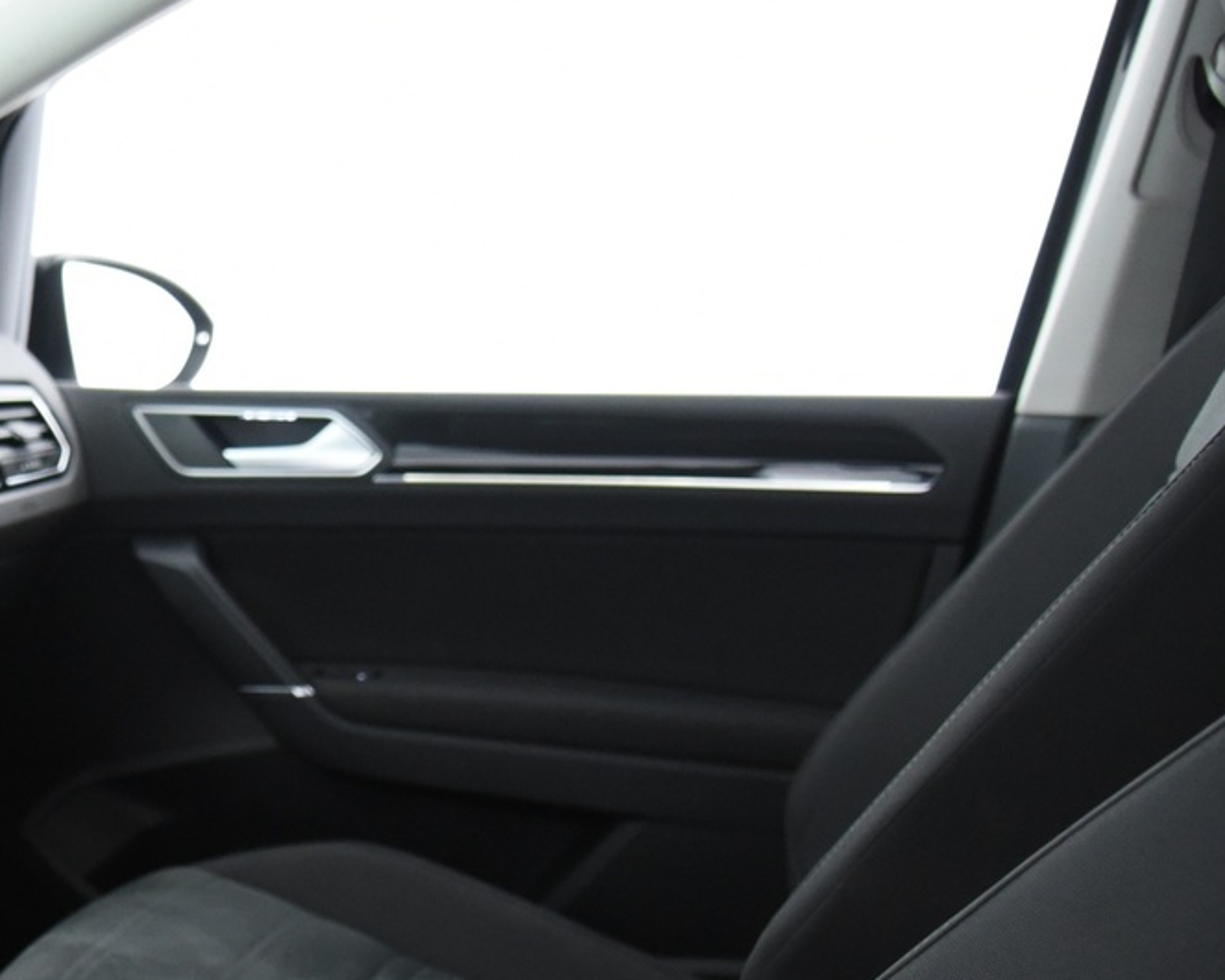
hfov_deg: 29.4
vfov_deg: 27.4
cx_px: -240
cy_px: 662
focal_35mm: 55
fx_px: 1993
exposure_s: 1/25
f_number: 4
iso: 4000
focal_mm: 24
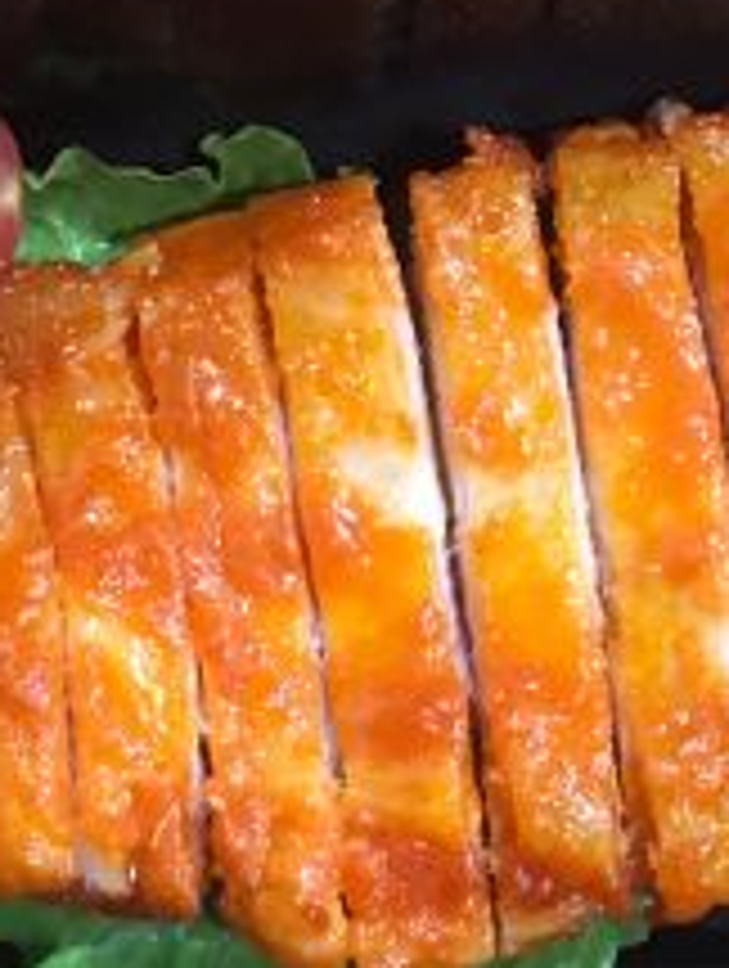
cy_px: 212
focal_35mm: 91
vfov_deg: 21.3
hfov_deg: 16.3
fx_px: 2548
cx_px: 475
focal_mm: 3.99
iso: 100
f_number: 1.8
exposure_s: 1/9
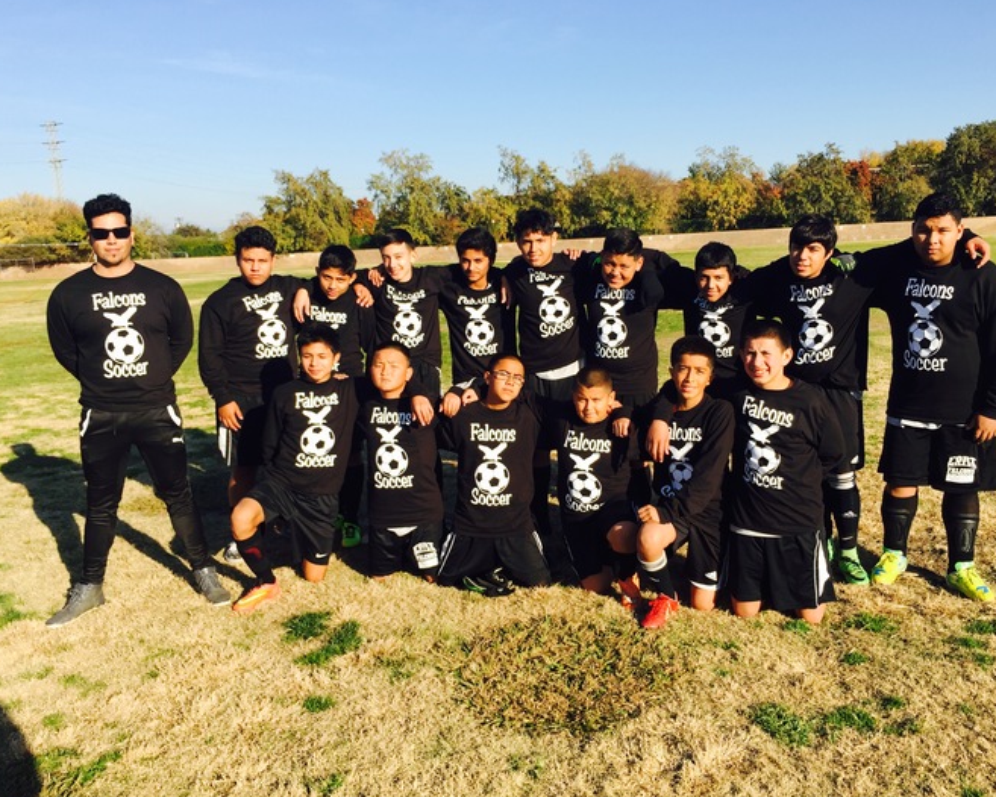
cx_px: 525
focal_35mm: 31
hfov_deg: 57.1
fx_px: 914
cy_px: 402
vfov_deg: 47.1
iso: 32
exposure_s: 1/1199
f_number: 2.2
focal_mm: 4.15
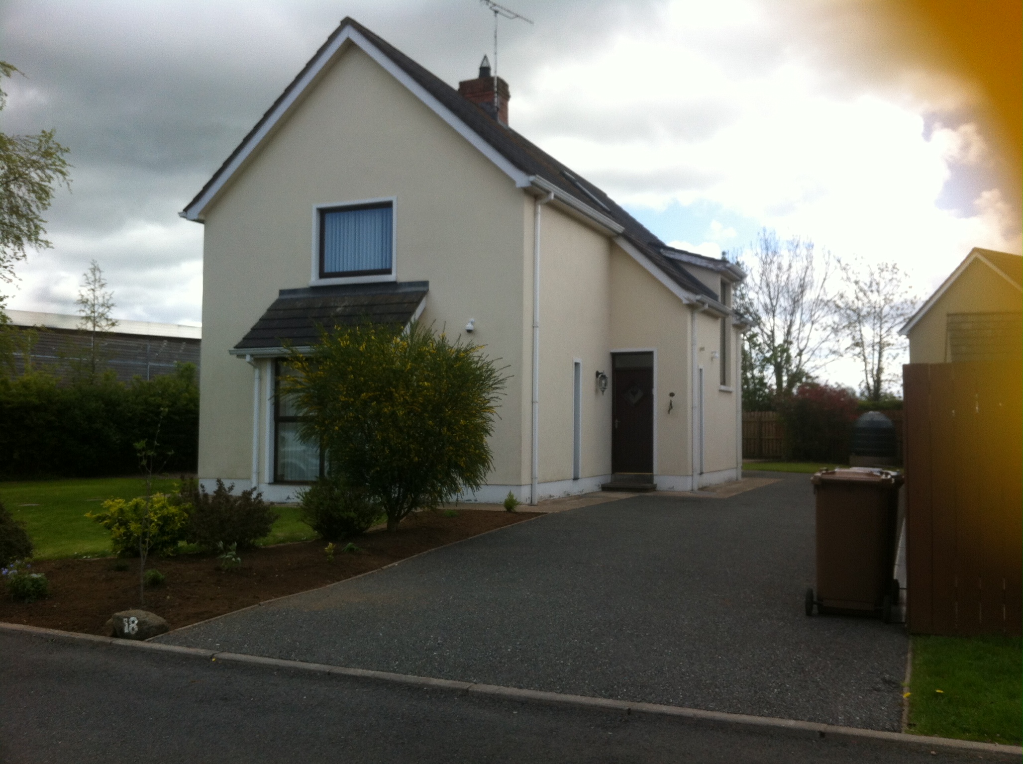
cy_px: 382
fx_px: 1033
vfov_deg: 40.6
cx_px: 512
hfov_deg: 52.7
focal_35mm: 35
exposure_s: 1/815
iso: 80
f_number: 2.8
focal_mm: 3.85
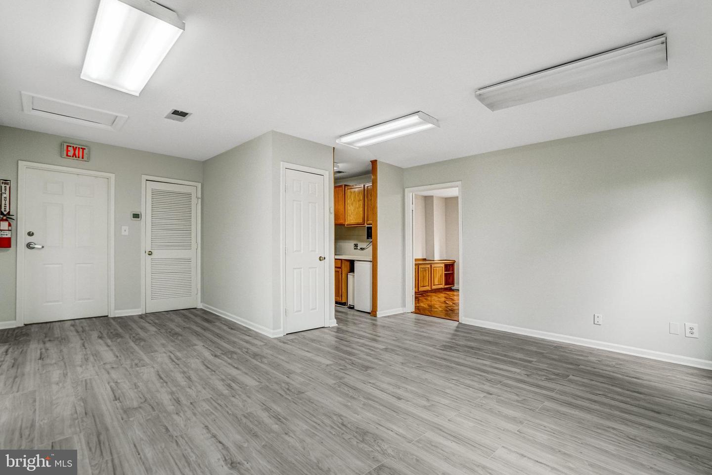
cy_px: 238
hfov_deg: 96.7
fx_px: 316
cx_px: 356
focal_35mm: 16
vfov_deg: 73.7
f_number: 8
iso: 1250
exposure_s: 1/80
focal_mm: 16
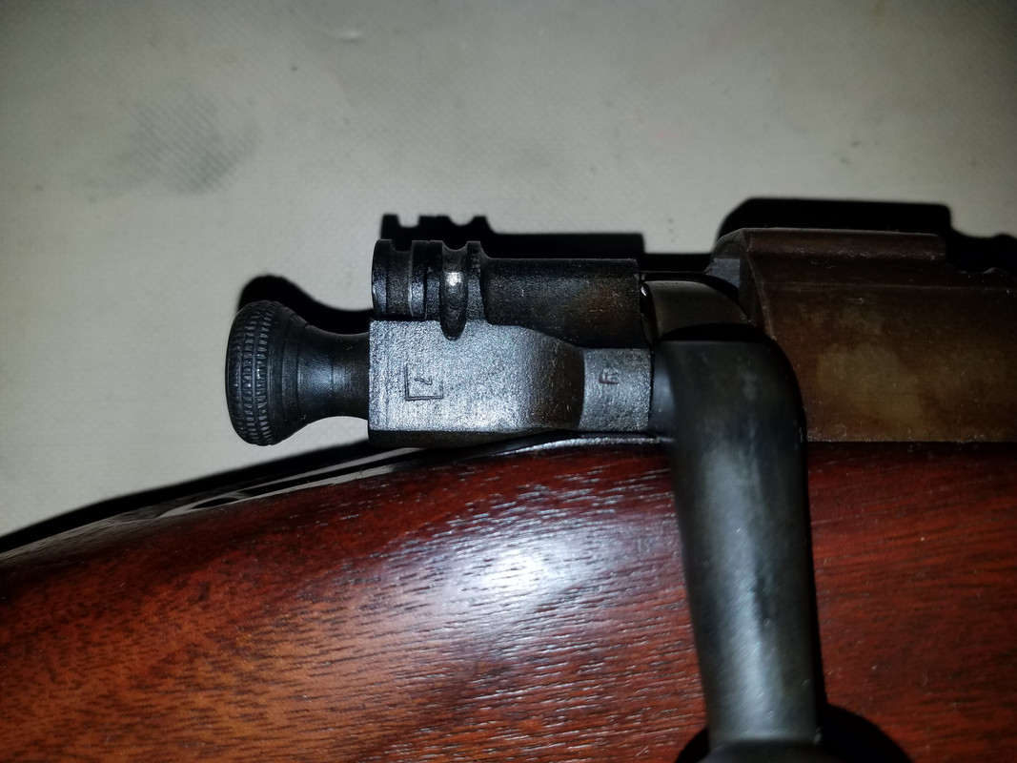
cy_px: 382
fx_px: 764
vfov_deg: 53.1
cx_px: 508
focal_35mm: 26
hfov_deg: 67.3
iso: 50
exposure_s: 1/482
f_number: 1.7
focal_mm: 4.2
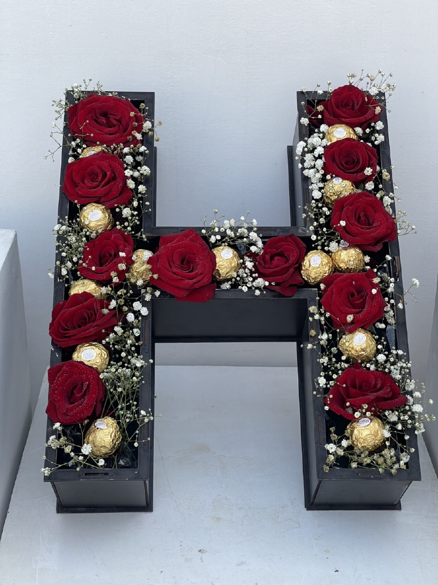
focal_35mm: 64
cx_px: 219
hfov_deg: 22.9
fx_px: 1080
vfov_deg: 30.3
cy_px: 292
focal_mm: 7.5
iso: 20
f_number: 2.2
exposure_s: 1/124
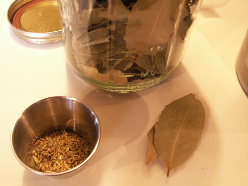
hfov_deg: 52.6
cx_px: 124
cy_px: 93
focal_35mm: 35
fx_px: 251
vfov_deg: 40.7
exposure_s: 1/6
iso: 160
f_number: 2.8
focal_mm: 5.86
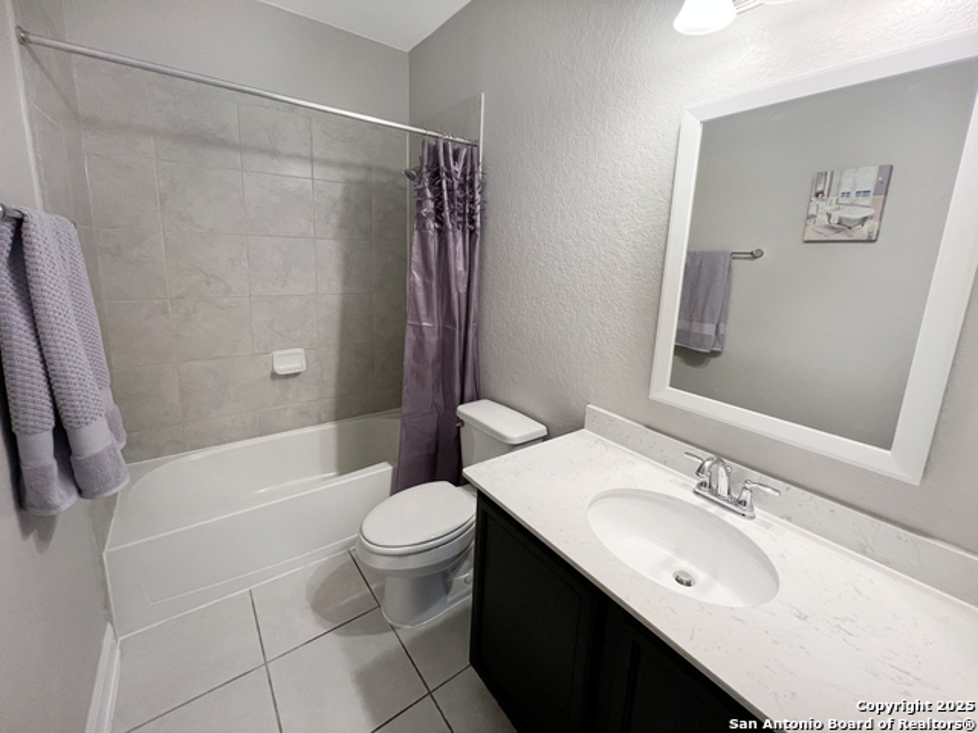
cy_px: 366
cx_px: 489
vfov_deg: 89.9
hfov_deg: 106.2
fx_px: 367
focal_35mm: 13
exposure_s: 1/120
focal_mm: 1.57
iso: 200
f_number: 1.8
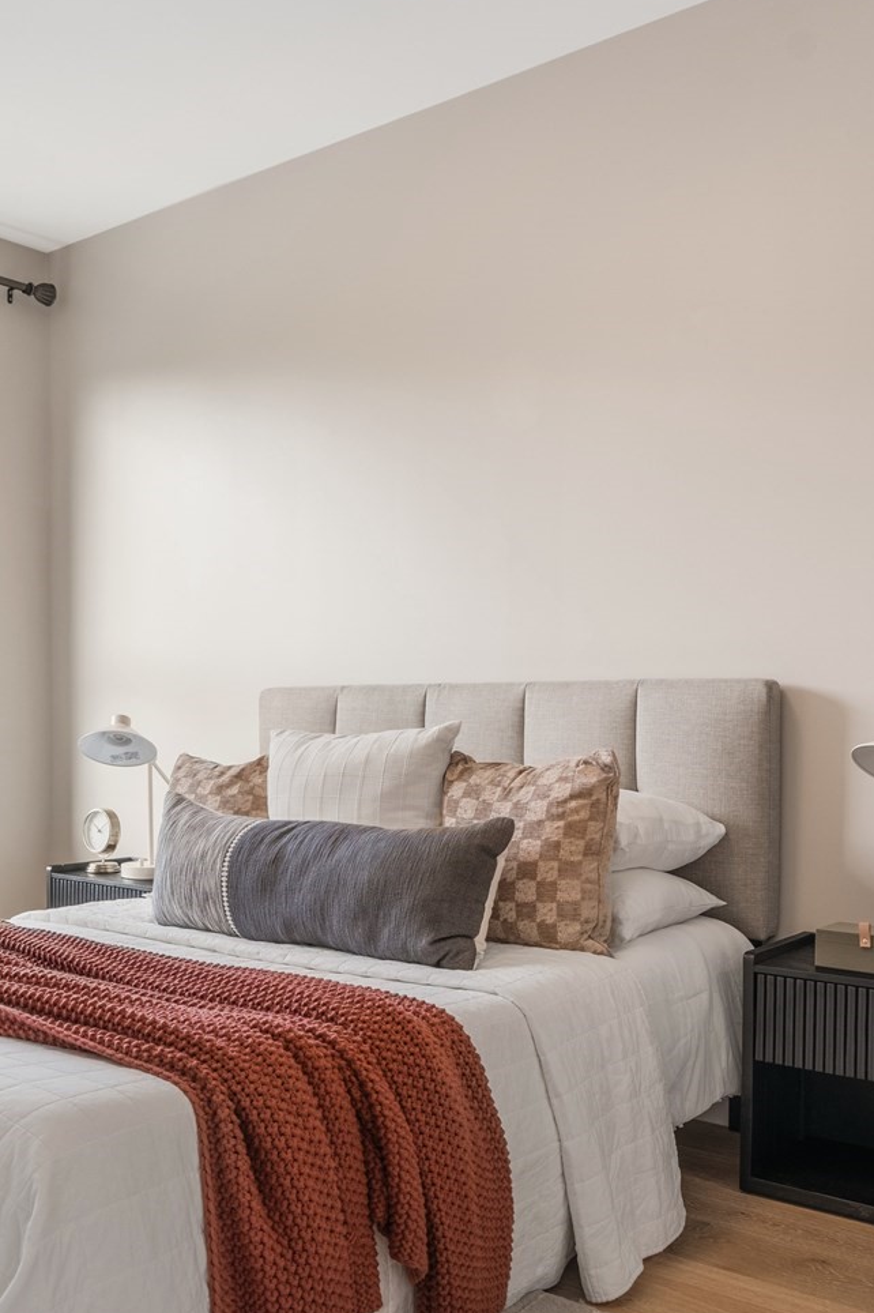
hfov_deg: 38.7
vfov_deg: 55.6
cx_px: 338
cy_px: 757
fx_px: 1239
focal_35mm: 34
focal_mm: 16
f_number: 8
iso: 200
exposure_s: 1.3
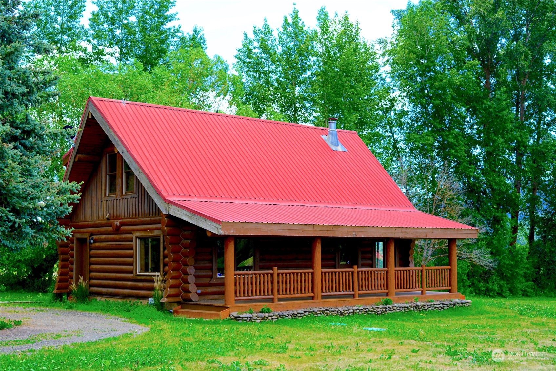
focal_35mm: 50
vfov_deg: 27.0
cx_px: 278
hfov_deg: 39.6
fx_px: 772
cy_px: 186
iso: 100
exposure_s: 1/200
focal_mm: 50
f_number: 5
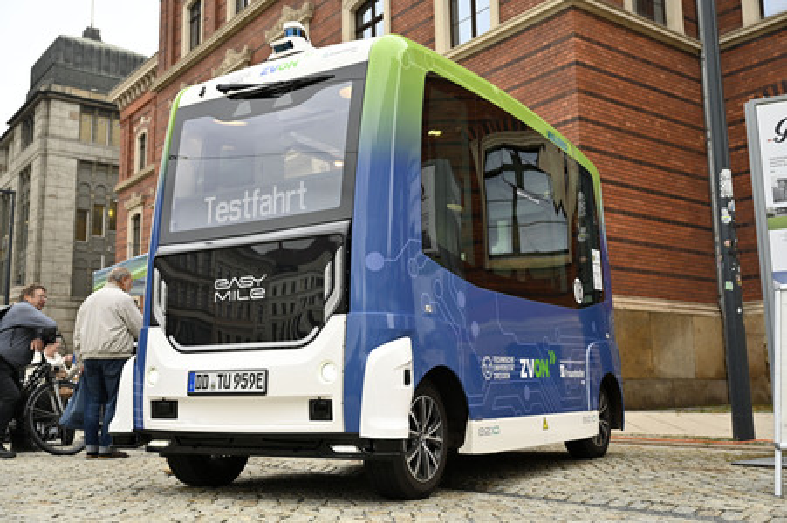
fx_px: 830
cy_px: 262
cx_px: 394
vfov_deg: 35.0
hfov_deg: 50.7
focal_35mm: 38
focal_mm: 38
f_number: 3.5
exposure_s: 1/250
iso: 400
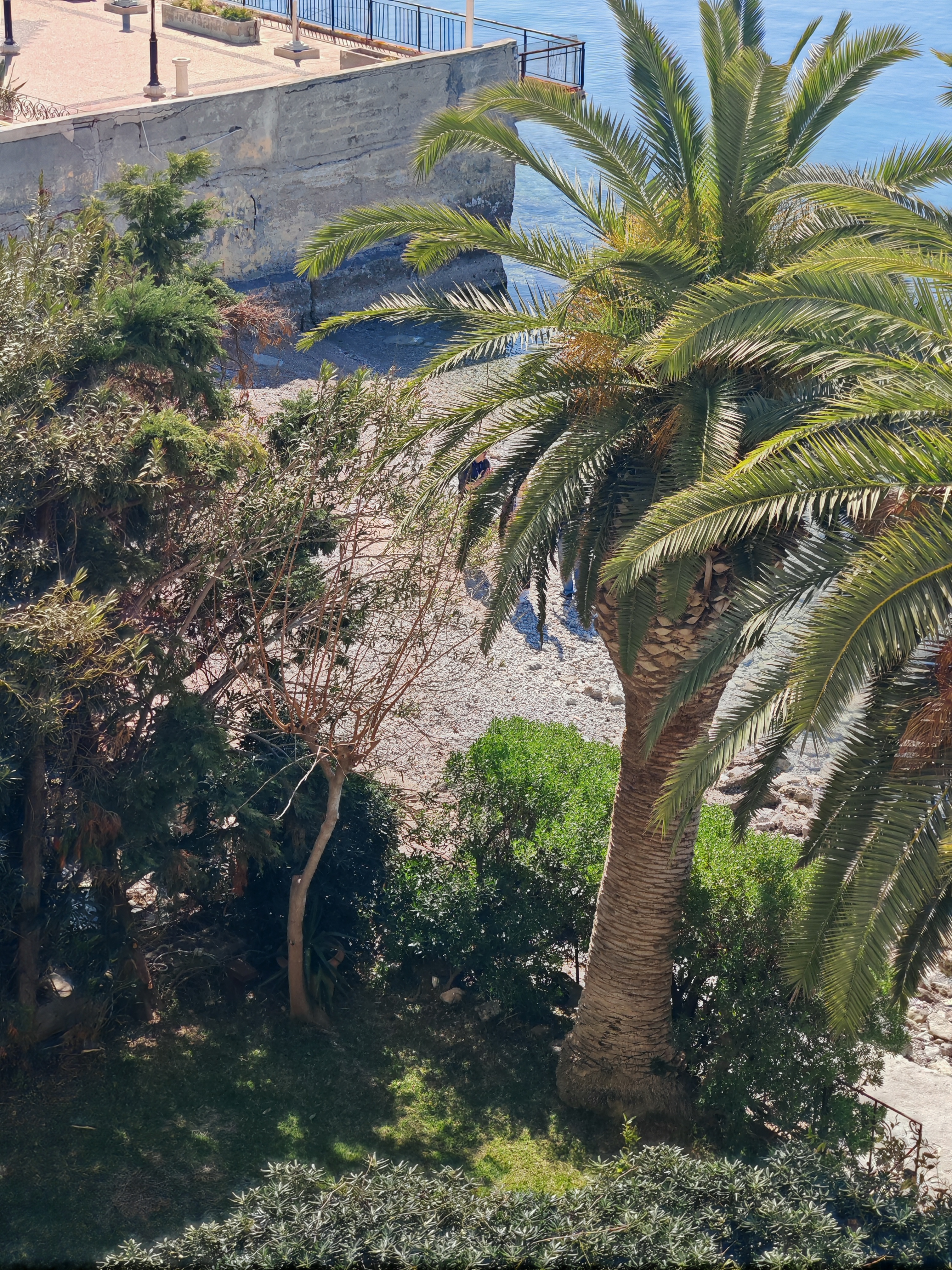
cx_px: 476
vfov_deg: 23.3
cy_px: 635
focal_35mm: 84
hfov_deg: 17.6
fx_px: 3080
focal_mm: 7.62
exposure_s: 1/2087
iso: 50
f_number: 1.6
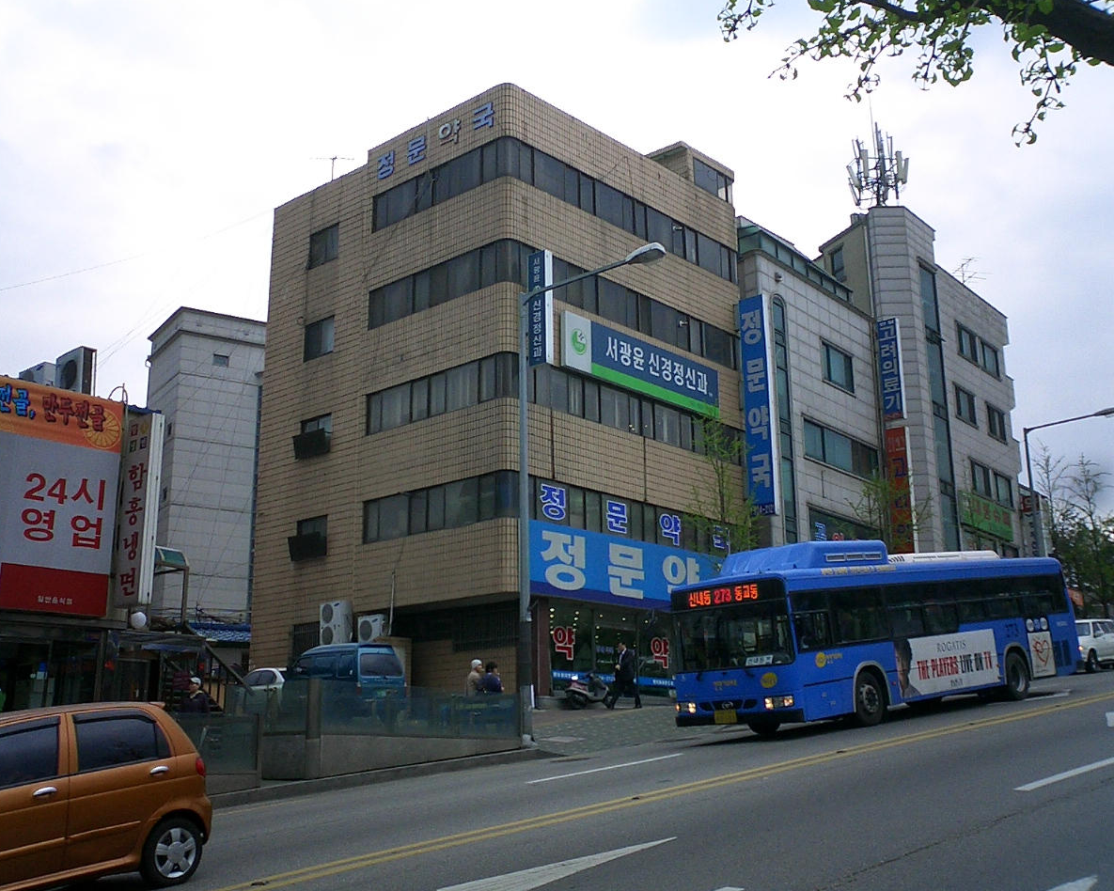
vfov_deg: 38.2
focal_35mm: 39
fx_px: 1286
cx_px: 550
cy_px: 447
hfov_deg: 46.8
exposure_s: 1/500
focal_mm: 5.6
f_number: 3.5
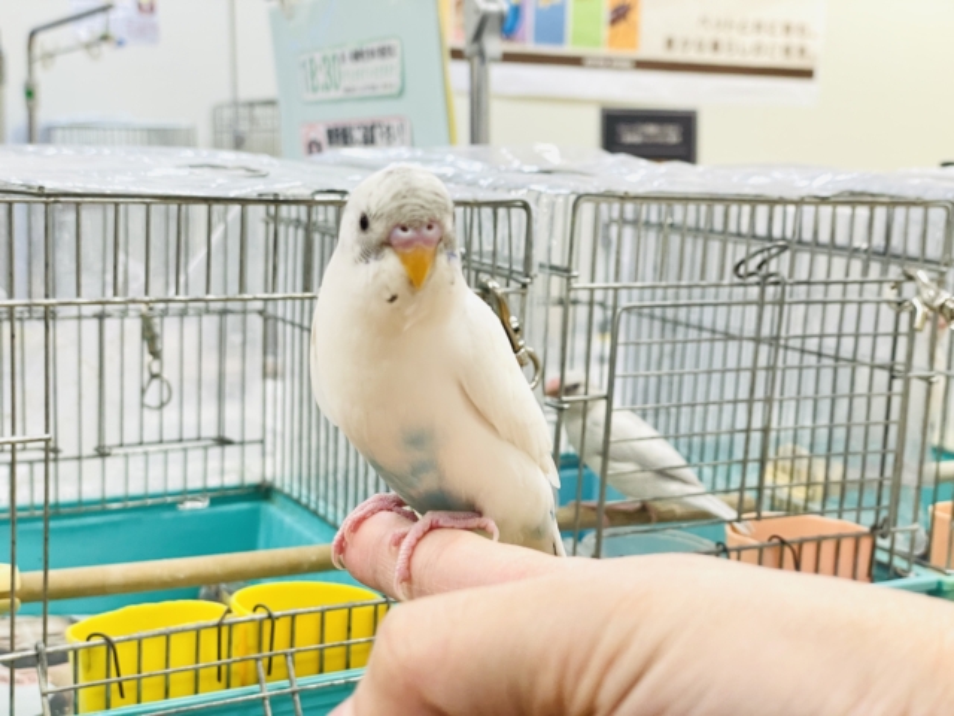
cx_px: 477
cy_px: 358
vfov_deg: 28.0
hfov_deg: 36.8
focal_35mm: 52
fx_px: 1433
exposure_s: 1/99
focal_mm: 6
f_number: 2
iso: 100
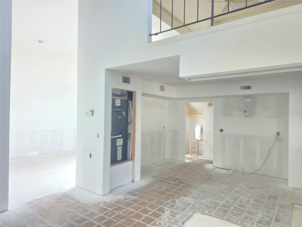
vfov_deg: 58.9
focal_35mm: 23
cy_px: 114
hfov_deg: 73.9
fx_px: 201
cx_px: 151
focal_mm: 6.3
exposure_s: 1/120
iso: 800
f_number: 1.7
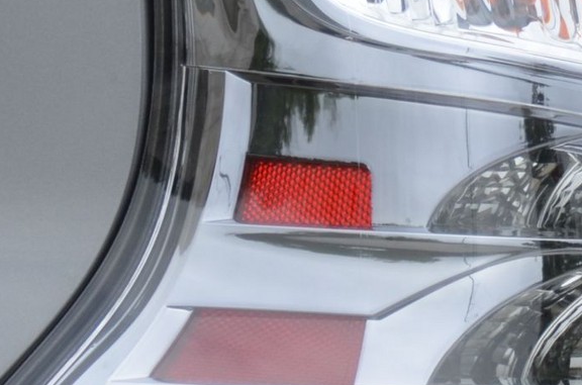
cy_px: 183
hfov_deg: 4.0
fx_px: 8402
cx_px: 479
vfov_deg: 2.6
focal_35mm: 521
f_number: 5
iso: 400
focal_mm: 80
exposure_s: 1/1250
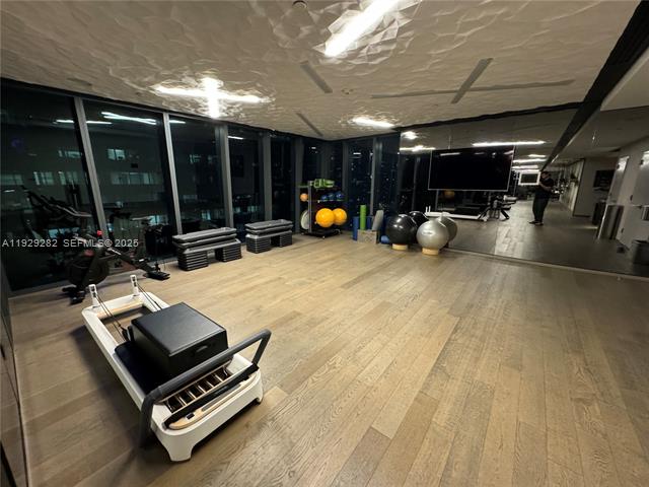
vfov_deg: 85.7
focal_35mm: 14
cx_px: 324
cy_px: 244
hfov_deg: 102.1
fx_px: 262
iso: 1000
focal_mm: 2.22
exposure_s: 1/60
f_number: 2.2
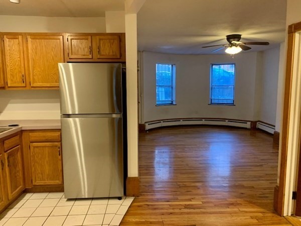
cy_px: 113
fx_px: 226
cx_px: 150
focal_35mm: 26
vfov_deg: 53.1
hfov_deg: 67.3
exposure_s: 1/40
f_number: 1.8
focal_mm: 4.25
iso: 320
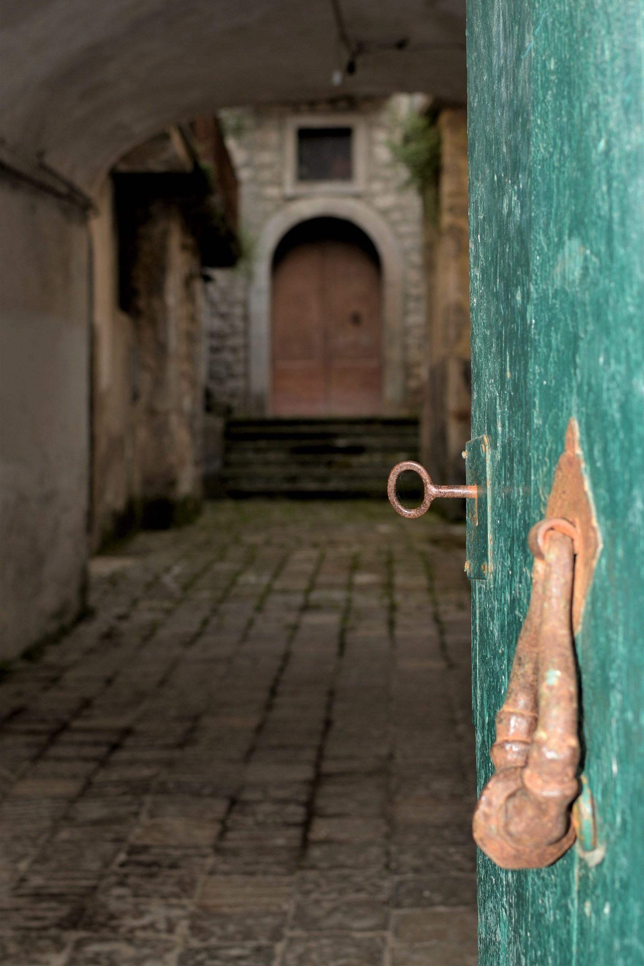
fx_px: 1409
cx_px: 322
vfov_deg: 37.9
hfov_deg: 25.8
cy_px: 483
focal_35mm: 52
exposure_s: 1/160
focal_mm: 35
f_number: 4
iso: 100
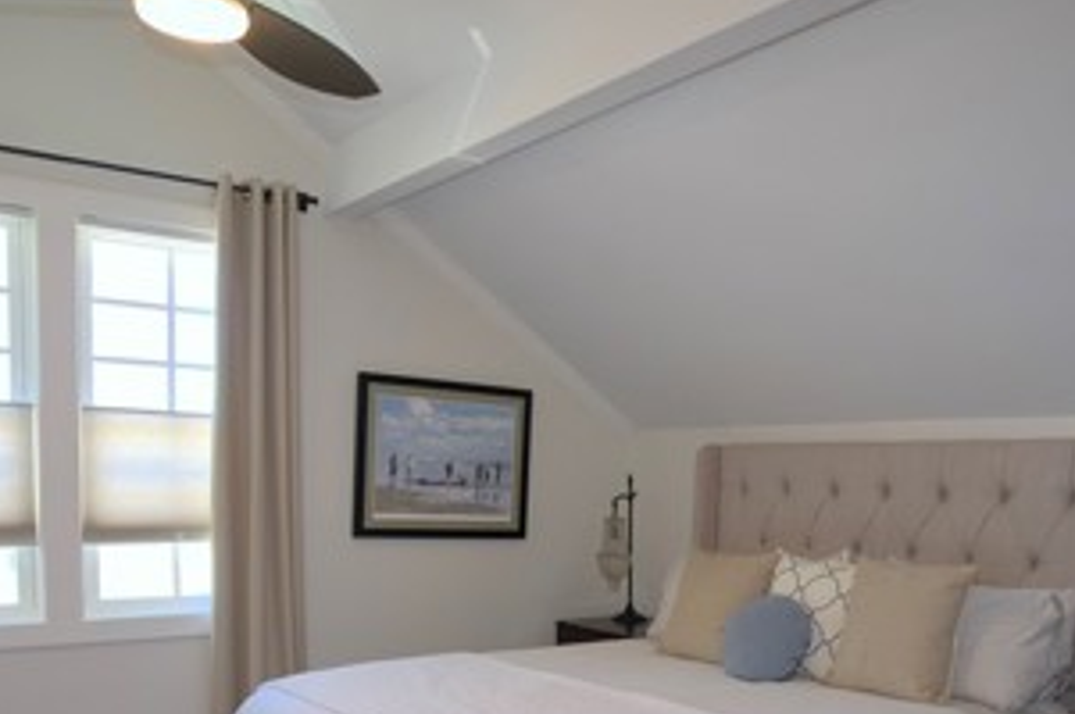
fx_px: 1014
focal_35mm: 34
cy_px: 578
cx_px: 668
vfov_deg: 37.3
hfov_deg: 55.2
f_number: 5
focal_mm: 16
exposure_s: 1/30
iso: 800
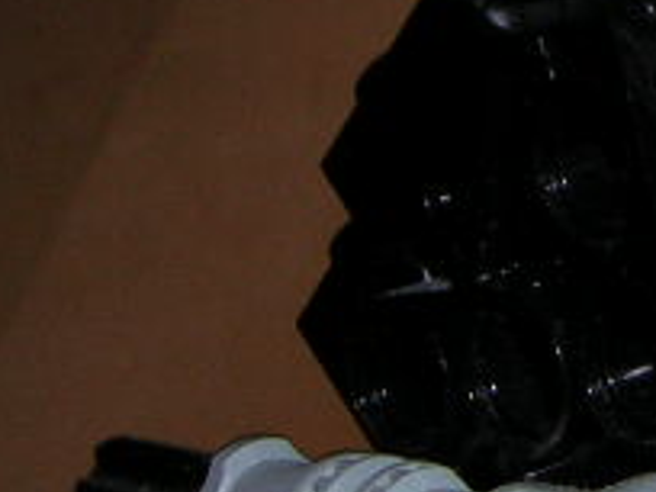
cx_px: 859
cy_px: 158
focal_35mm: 160
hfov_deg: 12.0
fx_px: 3032
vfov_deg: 9.3
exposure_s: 1/60.1
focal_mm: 6.6
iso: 50
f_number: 6.2
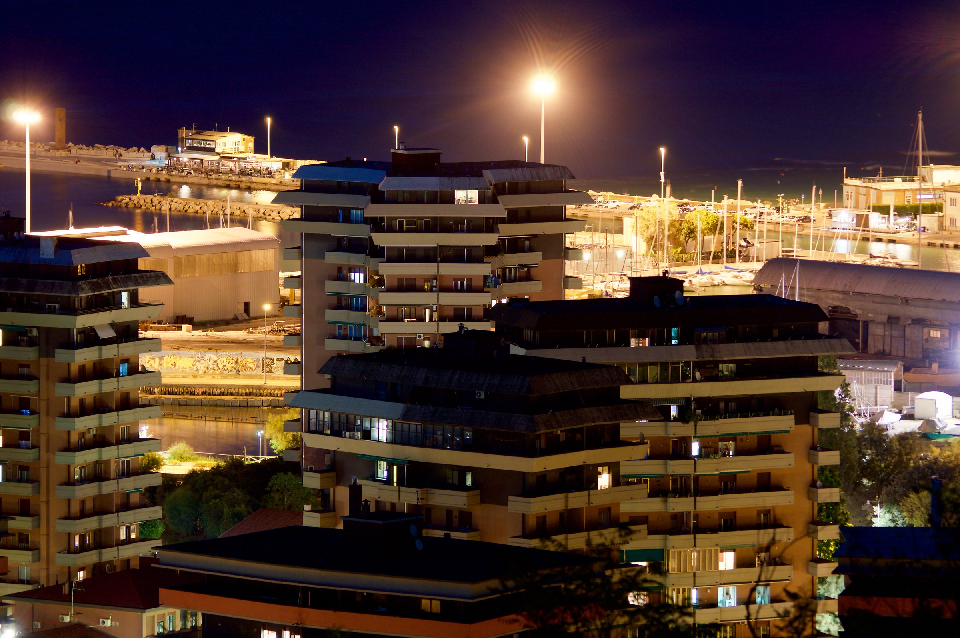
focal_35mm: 255
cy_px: 319
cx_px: 480
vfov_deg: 5.4
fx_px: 6793
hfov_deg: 8.1
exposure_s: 8
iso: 100
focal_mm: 170
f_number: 5
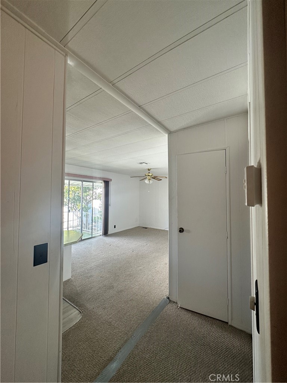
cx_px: 144
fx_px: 155
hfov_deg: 85.7
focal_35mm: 14
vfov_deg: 102.1
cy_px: 192
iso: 125
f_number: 2.2
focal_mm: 2.22
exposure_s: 1/120
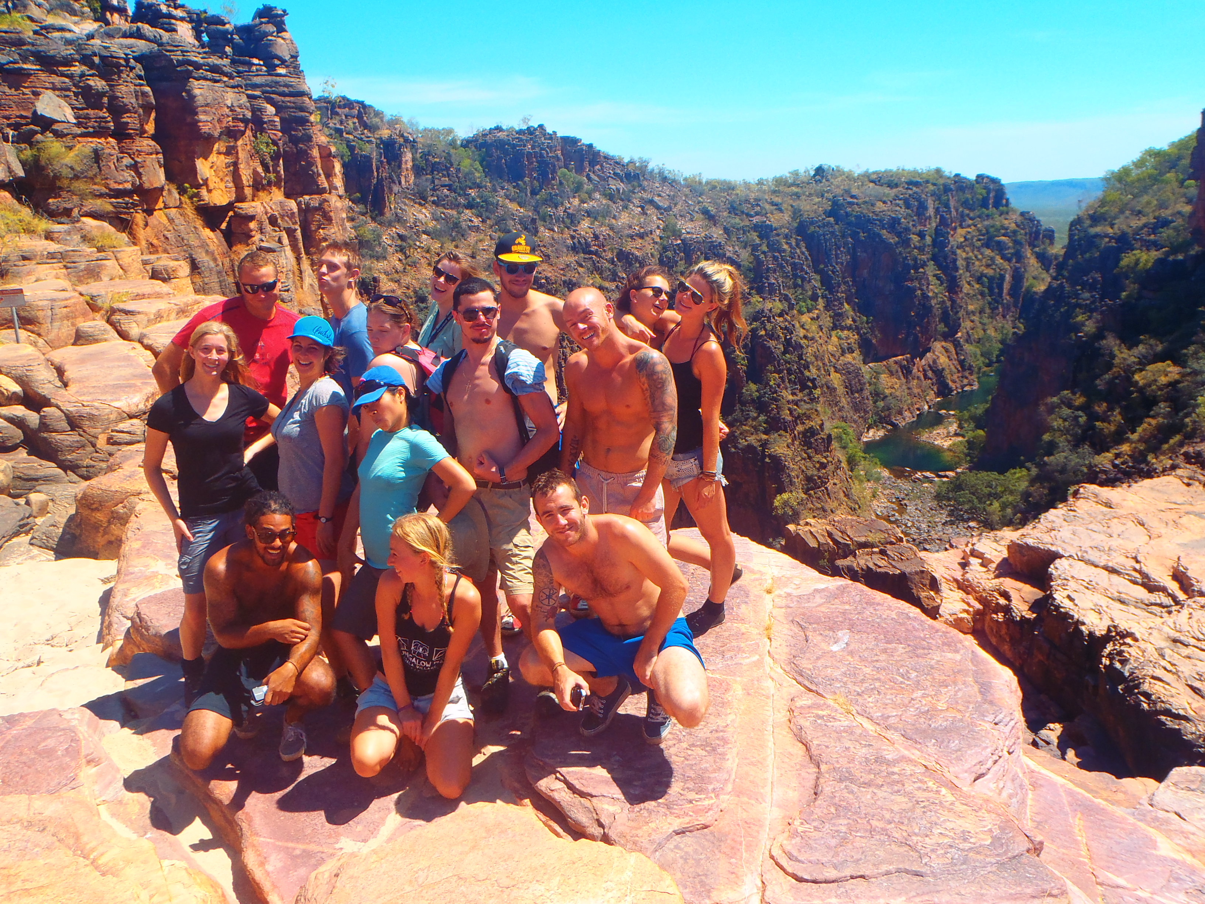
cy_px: 452
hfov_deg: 63.4
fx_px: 975
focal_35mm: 28
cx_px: 602
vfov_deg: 49.7
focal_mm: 5
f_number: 4.5
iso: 80
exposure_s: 1/400
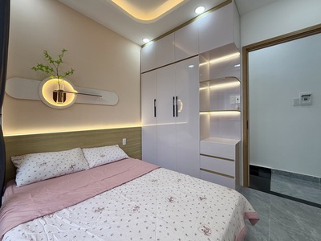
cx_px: 160
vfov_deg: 85.7
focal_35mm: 14
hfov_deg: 102.1
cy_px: 120
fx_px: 130
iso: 64
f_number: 2.2
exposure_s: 1/103
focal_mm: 2.22
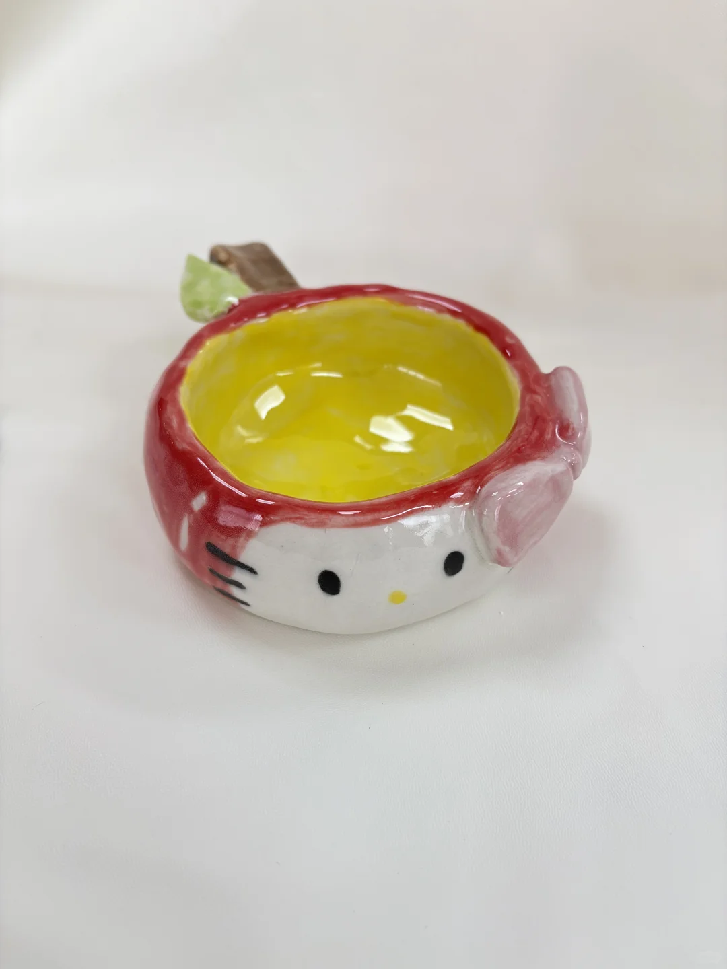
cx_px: 364
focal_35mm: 26
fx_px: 728
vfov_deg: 67.3
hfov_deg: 53.1
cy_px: 484
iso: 125
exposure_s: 1/50
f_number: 1.6
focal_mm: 5.96
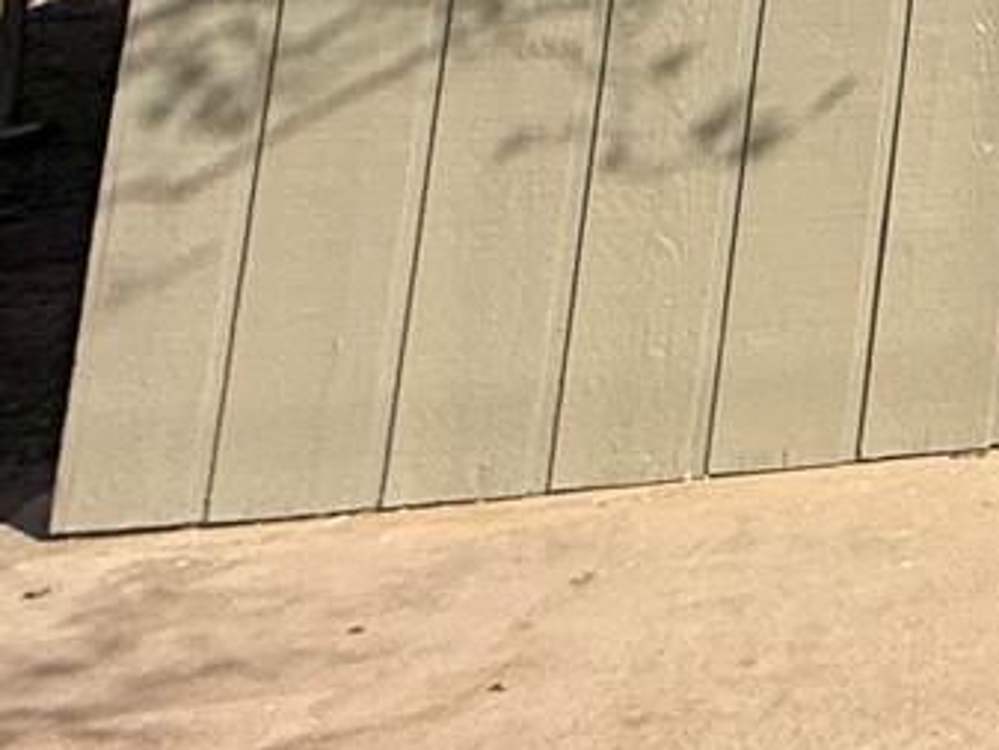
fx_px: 2454
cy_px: -593
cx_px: 2300
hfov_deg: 15.2
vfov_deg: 15.1
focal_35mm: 85
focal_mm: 2.22
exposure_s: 1/2976
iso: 50
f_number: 2.2
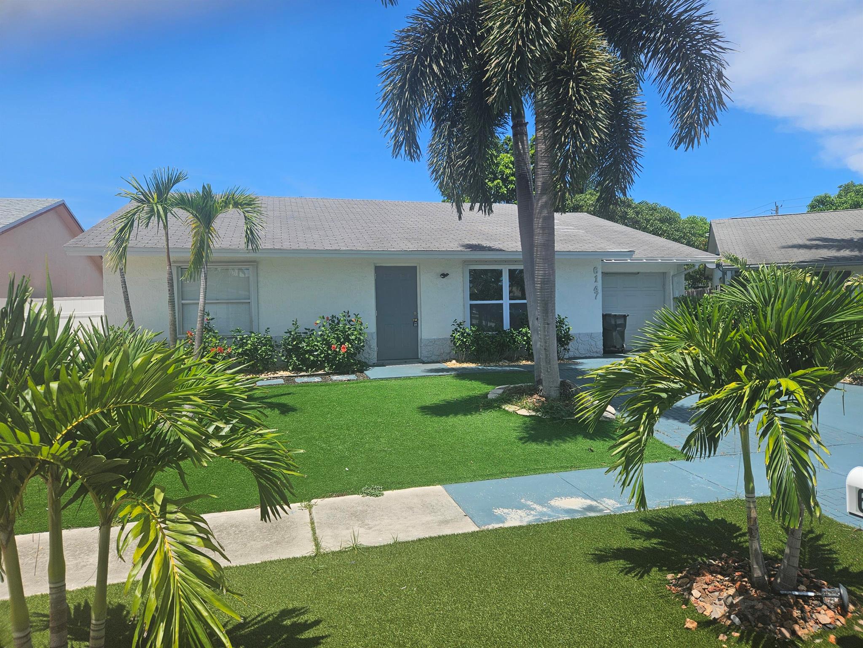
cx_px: 432
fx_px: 573
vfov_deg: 58.9
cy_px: 324
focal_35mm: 23
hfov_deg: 73.9
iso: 25
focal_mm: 5.4
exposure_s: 1/1957
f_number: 1.8
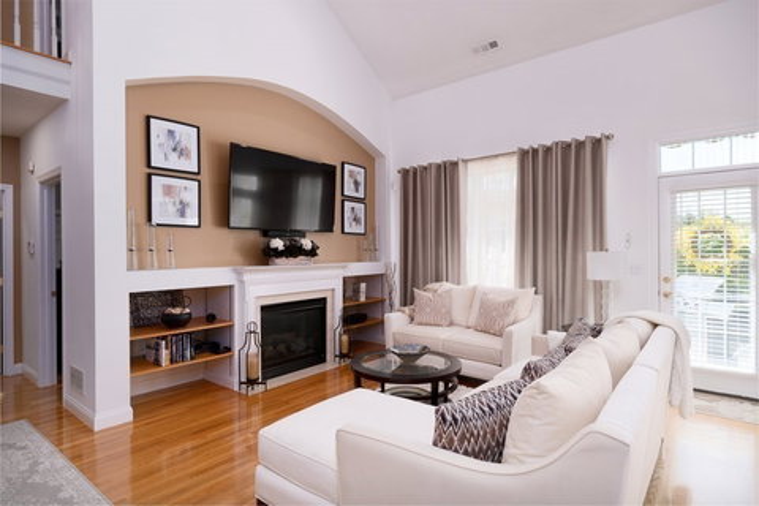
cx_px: 380
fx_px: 401
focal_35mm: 19
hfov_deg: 86.9
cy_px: 253
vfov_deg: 64.6
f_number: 7.1
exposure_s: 1/250
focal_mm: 12.5
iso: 320
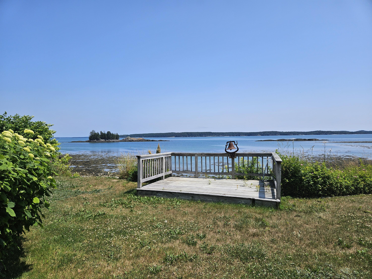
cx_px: 186
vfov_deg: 58.9
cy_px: 140
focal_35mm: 23
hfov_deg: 73.9
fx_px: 247
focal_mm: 5.4
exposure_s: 1/3050
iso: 25
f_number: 1.8
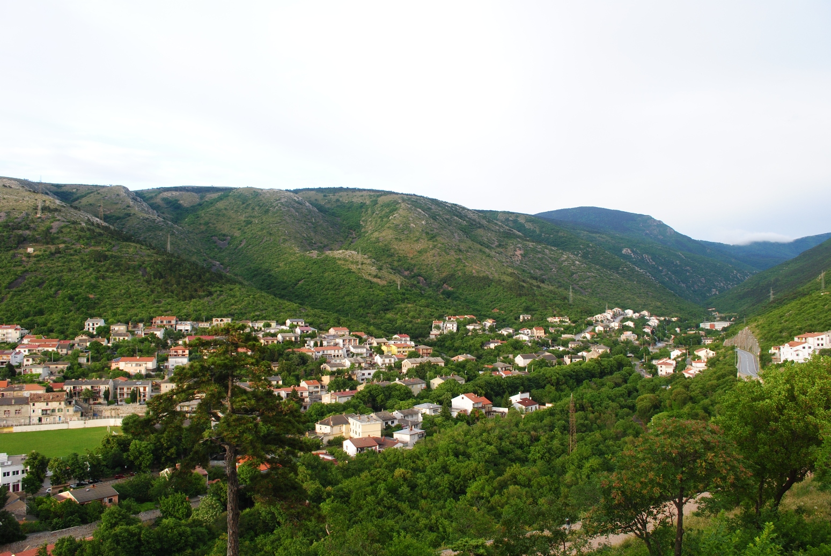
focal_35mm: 27
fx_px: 624
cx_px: 416
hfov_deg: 67.3
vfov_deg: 48.1
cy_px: 278
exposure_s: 1/60
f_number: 8
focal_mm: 18
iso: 200
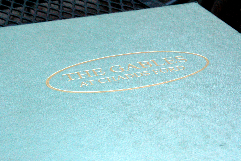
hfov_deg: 23.9
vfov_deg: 16.1
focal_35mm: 85
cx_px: 121
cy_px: 80
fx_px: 569
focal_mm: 56
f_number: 22
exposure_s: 1/6
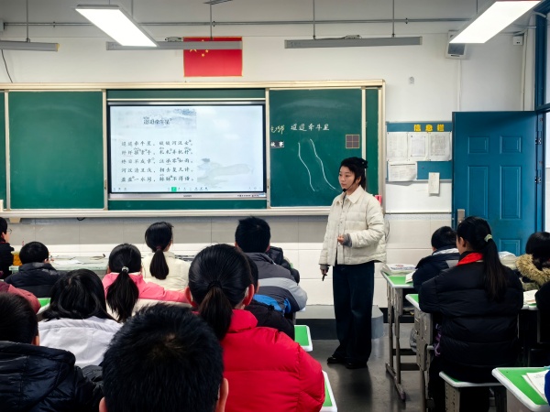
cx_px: 275
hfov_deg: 43.9
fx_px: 683
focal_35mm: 43
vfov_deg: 33.6
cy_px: 206
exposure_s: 1/100
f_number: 2
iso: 100
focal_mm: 5.75
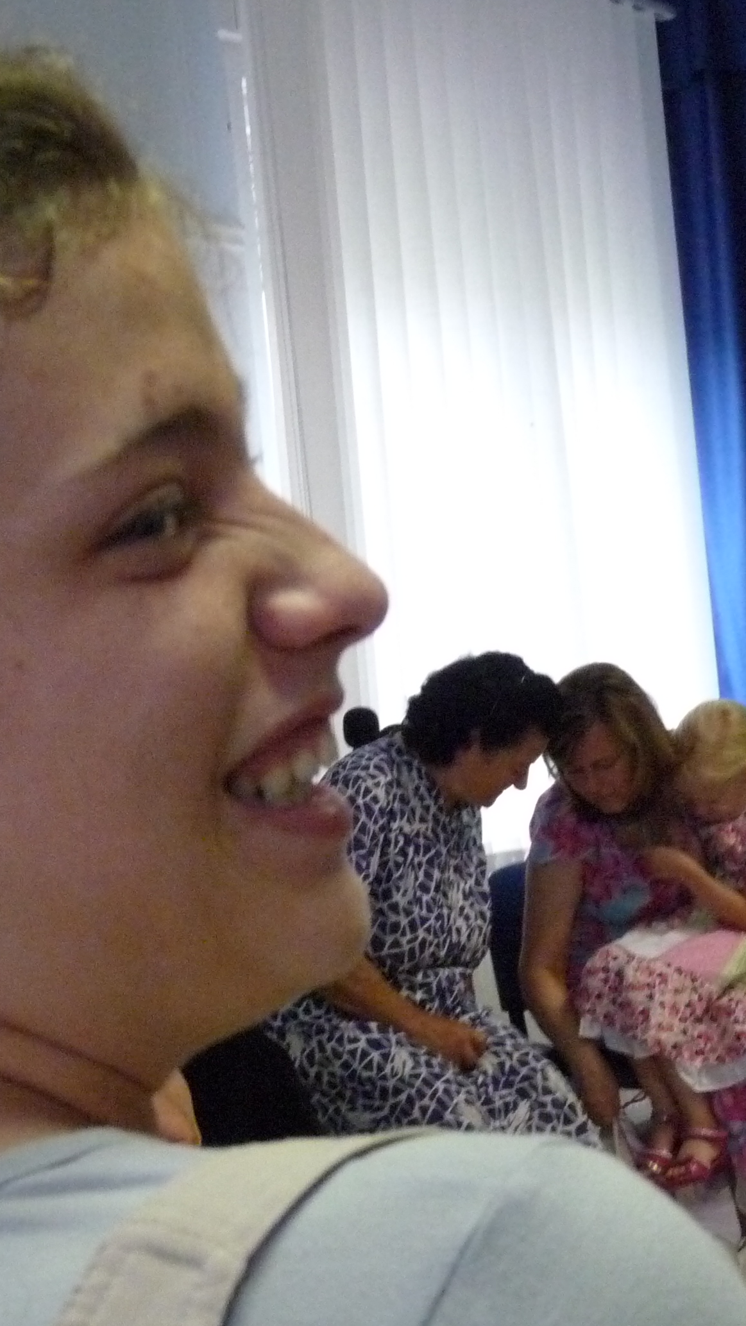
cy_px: 772
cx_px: 124
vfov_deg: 28.2
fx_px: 2637
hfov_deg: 16.0
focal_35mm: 75
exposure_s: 1/60
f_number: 3
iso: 640
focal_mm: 6.9
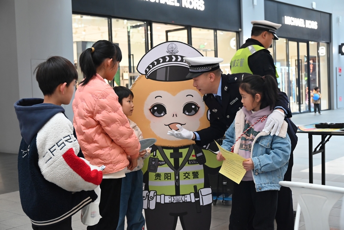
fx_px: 468
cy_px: 115
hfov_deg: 40.3
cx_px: 172
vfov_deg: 27.5
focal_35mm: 49
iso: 3200
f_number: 5.6
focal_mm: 49
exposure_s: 1/125
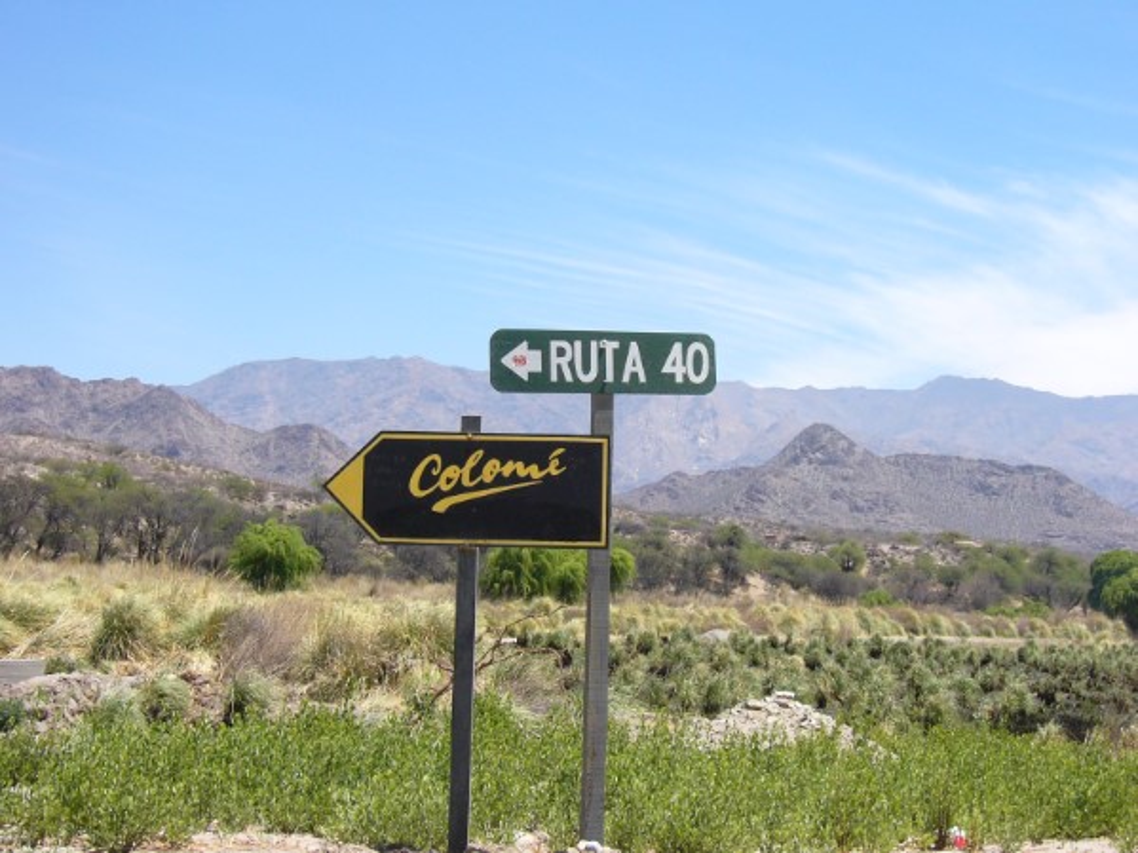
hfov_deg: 36.2
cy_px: 426
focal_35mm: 53
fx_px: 1742
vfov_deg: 27.5
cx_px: 569
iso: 200
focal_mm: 8.8
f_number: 9.7
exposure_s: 1/250
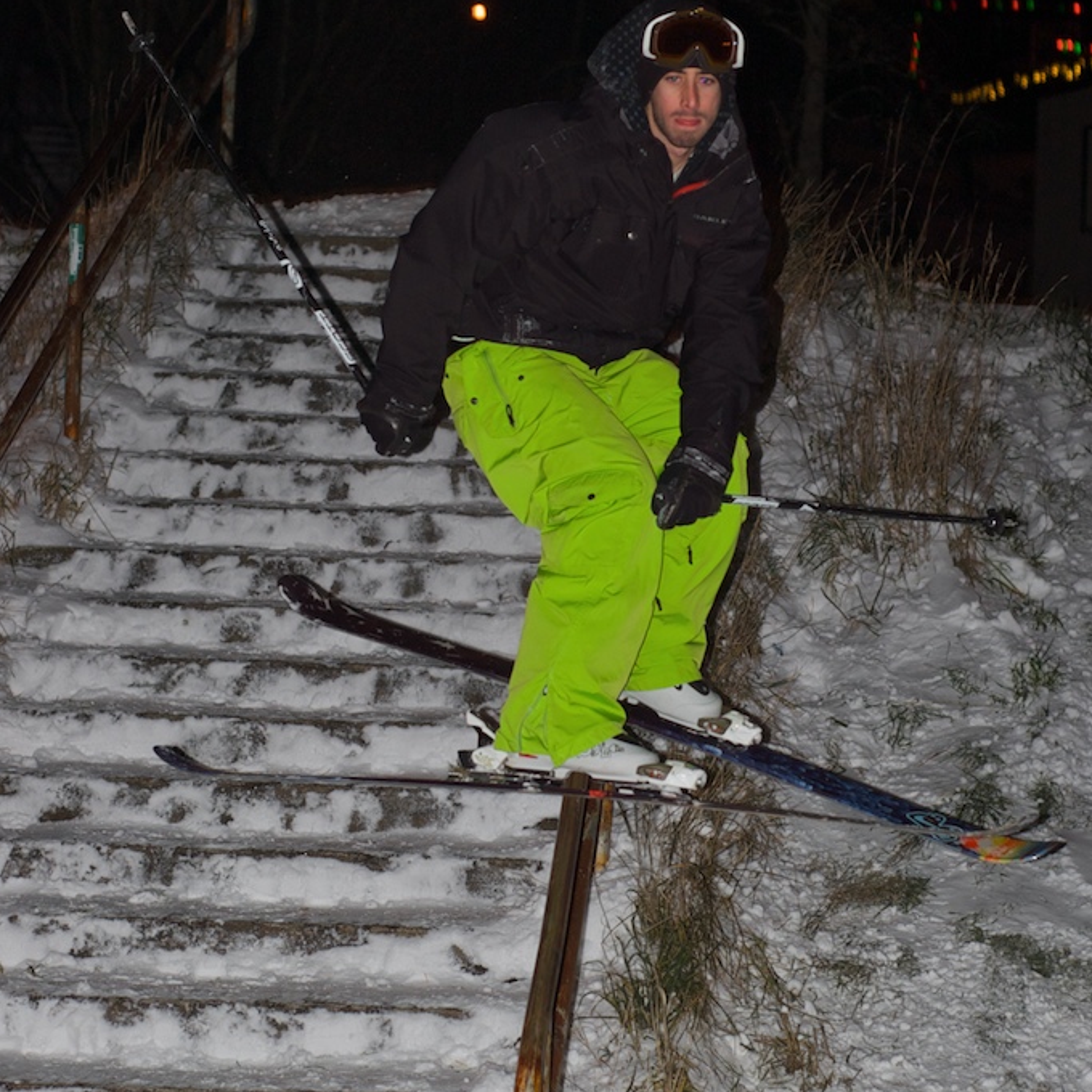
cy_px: 613
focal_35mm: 96
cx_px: 546
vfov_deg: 18.1
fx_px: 3426
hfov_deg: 18.1
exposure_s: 1/60
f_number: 2.8
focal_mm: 50
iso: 400
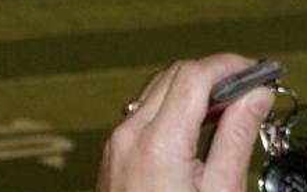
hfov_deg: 6.7
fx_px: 2618
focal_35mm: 313
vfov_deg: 4.2
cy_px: 75
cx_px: 379
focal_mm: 18.2
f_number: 5.1
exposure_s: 1/100
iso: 250
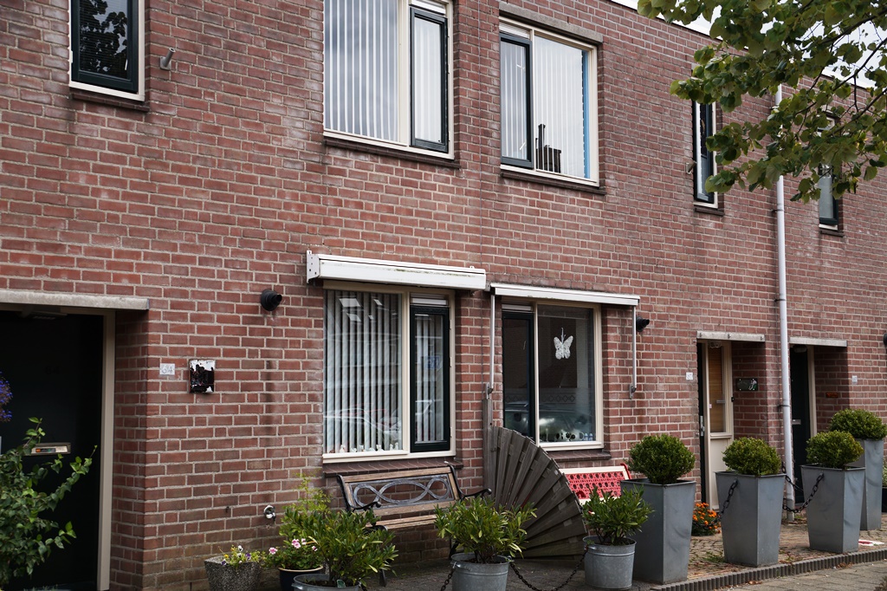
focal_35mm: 45
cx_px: 444
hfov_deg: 43.6
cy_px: 296
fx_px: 1108
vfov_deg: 29.8
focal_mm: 30
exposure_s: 1/320
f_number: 5.6
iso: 100
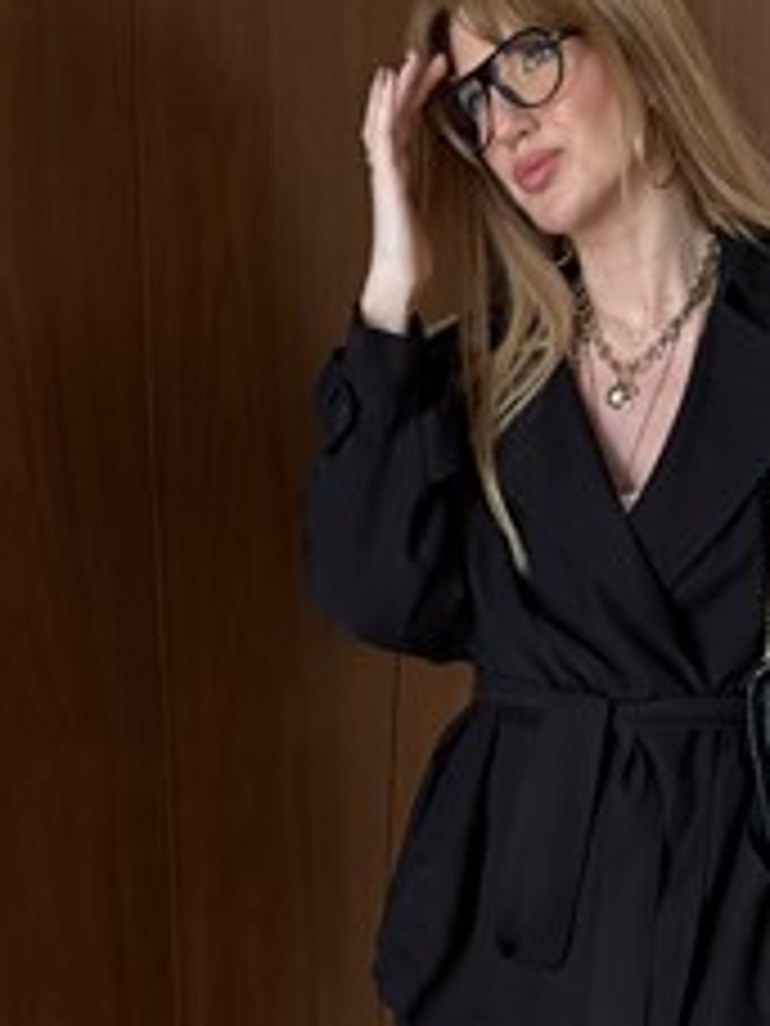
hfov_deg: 25.7
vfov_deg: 33.1
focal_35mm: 56
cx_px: 608
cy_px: 862
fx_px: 1661
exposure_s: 1/50
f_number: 1.78
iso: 250
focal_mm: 6.76
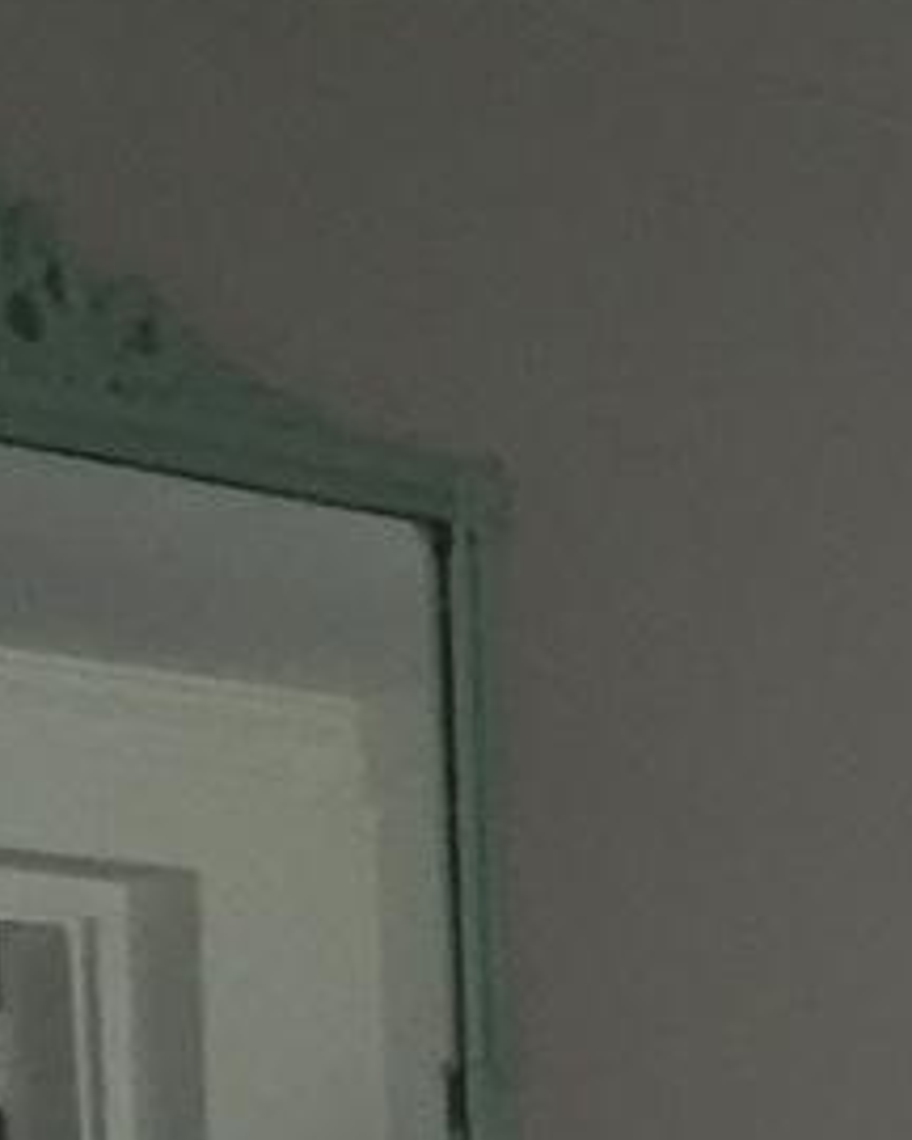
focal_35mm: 171
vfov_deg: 10.1
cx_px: 1262
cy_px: 2554
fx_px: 5769
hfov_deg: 8.9
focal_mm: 4.15
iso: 50
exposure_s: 1/30
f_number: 2.2
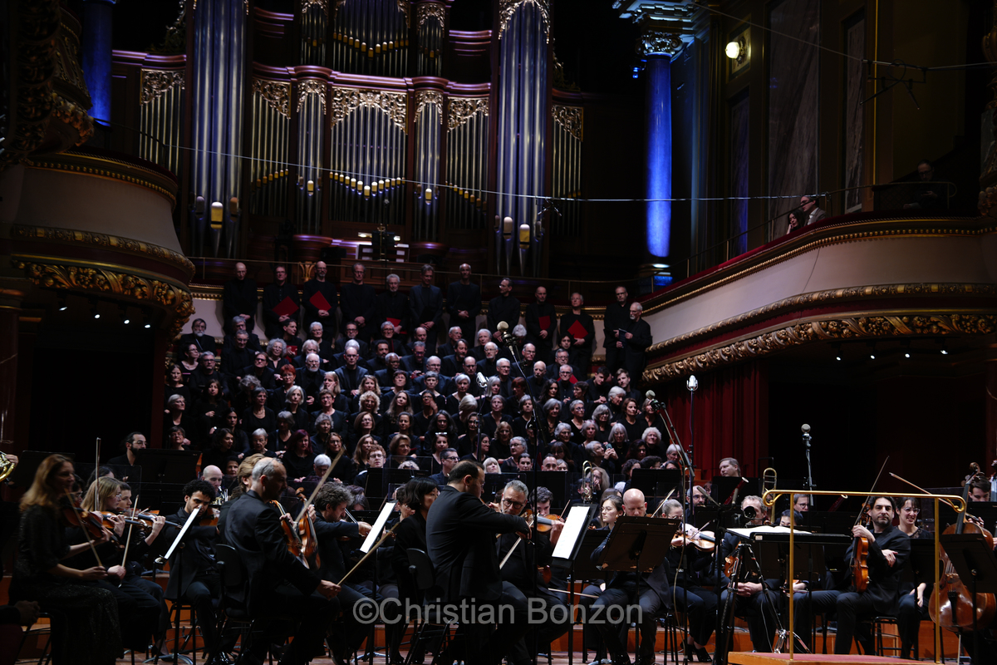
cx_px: 498
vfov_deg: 19.5
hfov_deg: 28.8
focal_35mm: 70
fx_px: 1938
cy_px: 332
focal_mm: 70
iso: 200
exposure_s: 1/20
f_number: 3.2
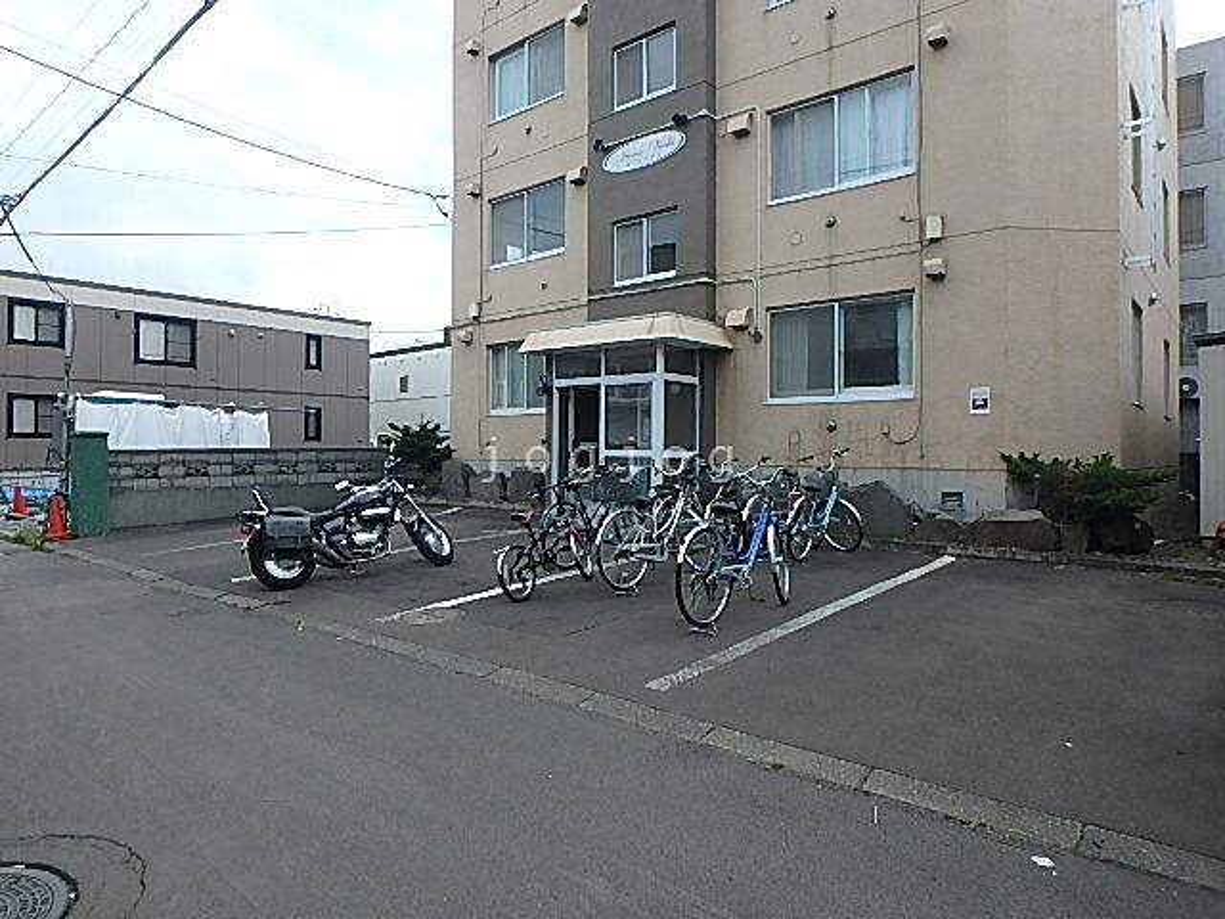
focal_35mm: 21
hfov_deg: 79.0
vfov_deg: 63.4
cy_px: 460
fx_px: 743
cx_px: 612
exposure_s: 1/640
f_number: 3.5
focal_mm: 3.7
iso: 125
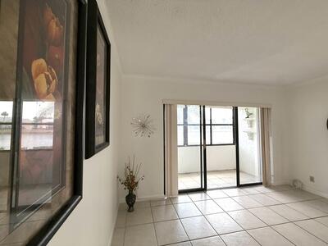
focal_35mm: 14
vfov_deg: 85.7
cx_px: 164
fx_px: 133
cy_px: 123
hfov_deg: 102.1
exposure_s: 1/120
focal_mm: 2.22
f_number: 2.2
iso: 200
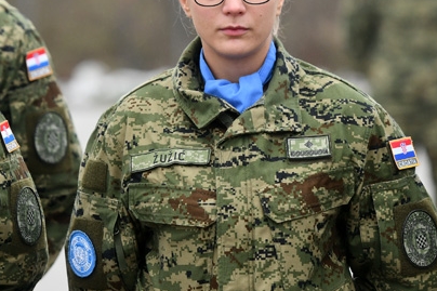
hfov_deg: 4.2
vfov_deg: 2.8
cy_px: 107
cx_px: 267
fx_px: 5945
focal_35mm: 490
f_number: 5
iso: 400
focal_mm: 165
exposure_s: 1/400
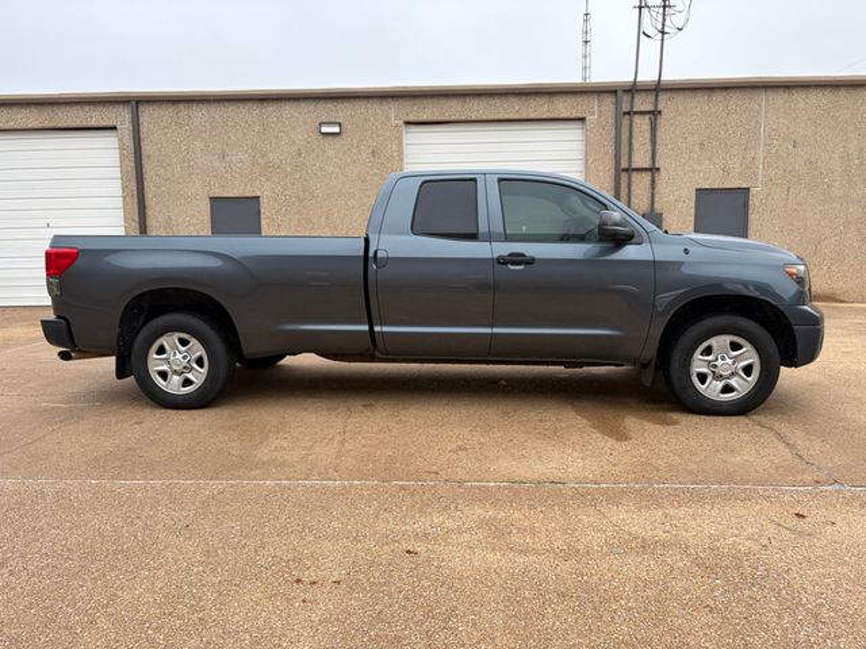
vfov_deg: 53.1
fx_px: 650
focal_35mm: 26
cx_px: 433
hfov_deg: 67.3
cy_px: 324
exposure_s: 1/231
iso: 50
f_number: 1.6
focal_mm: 5.96
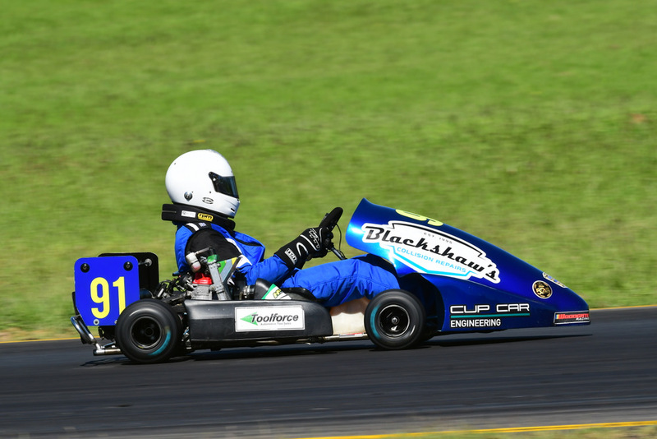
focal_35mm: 510
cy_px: 220
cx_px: 328
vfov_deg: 2.7
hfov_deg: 4.0
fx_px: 9310
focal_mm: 340
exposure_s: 1/640
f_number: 11
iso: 400
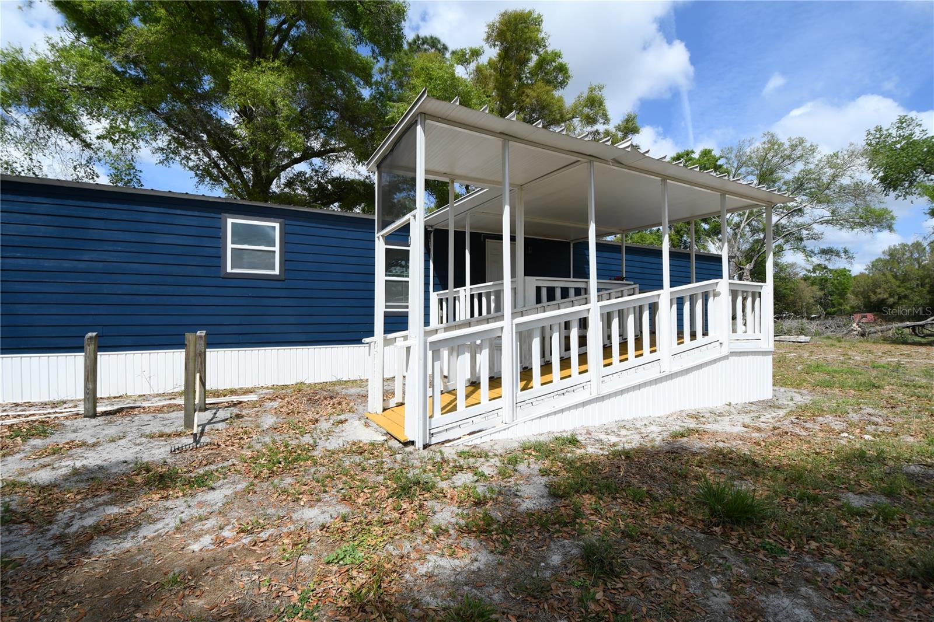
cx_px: 467
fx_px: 389
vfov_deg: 77.3
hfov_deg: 100.4
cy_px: 311
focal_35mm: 15
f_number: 7.1
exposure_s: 1/250
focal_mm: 10
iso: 100
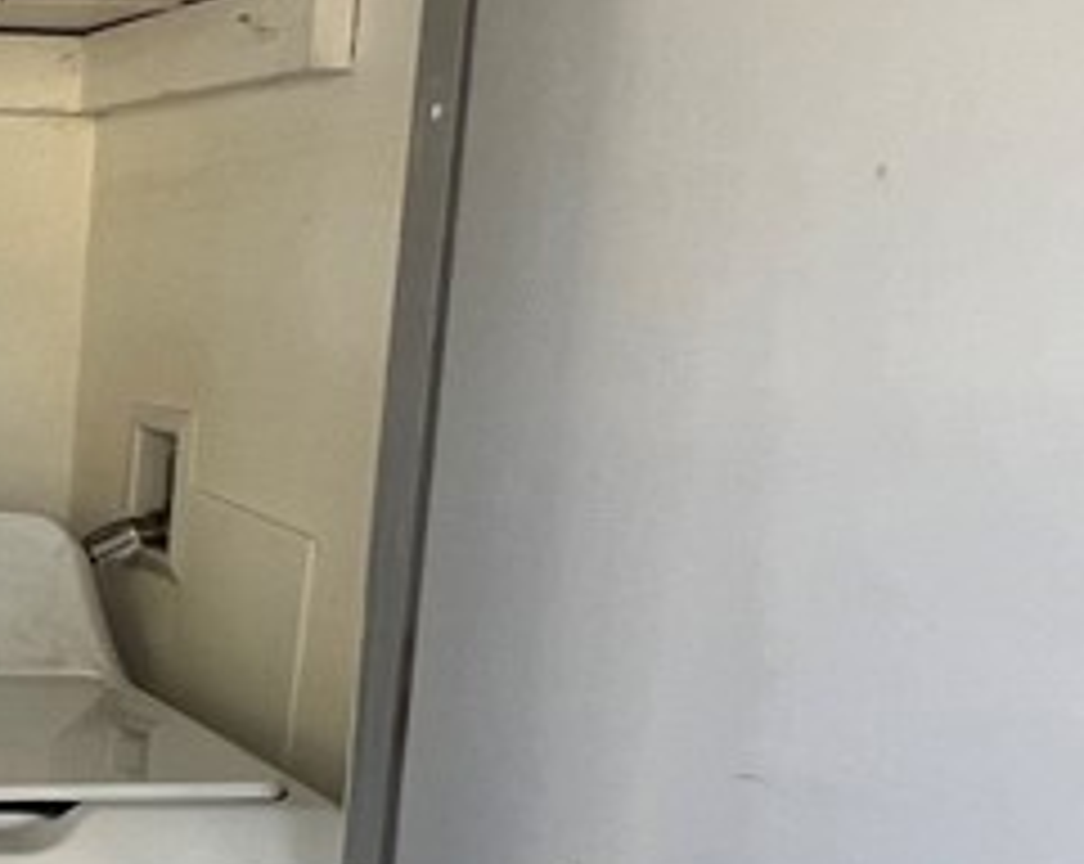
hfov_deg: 26.9
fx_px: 1730
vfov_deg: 27.9
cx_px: -459
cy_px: 567
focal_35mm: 54
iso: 160
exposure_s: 1/99
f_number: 1.8
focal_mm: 1.57
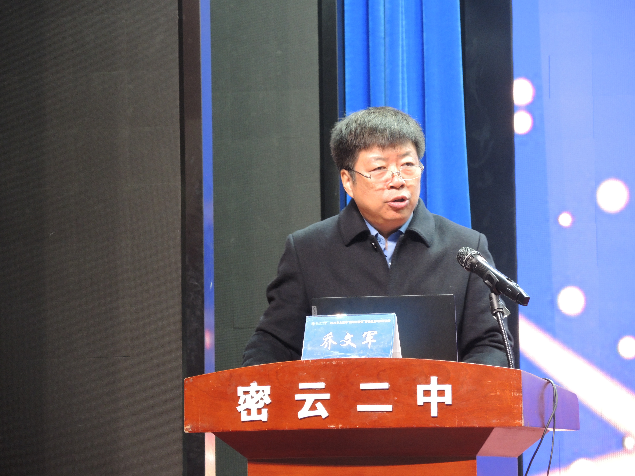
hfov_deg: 13.0
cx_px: 318
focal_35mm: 152
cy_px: 238
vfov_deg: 9.8
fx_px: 2788
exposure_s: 1/15
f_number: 3.5
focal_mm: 32.6
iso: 500
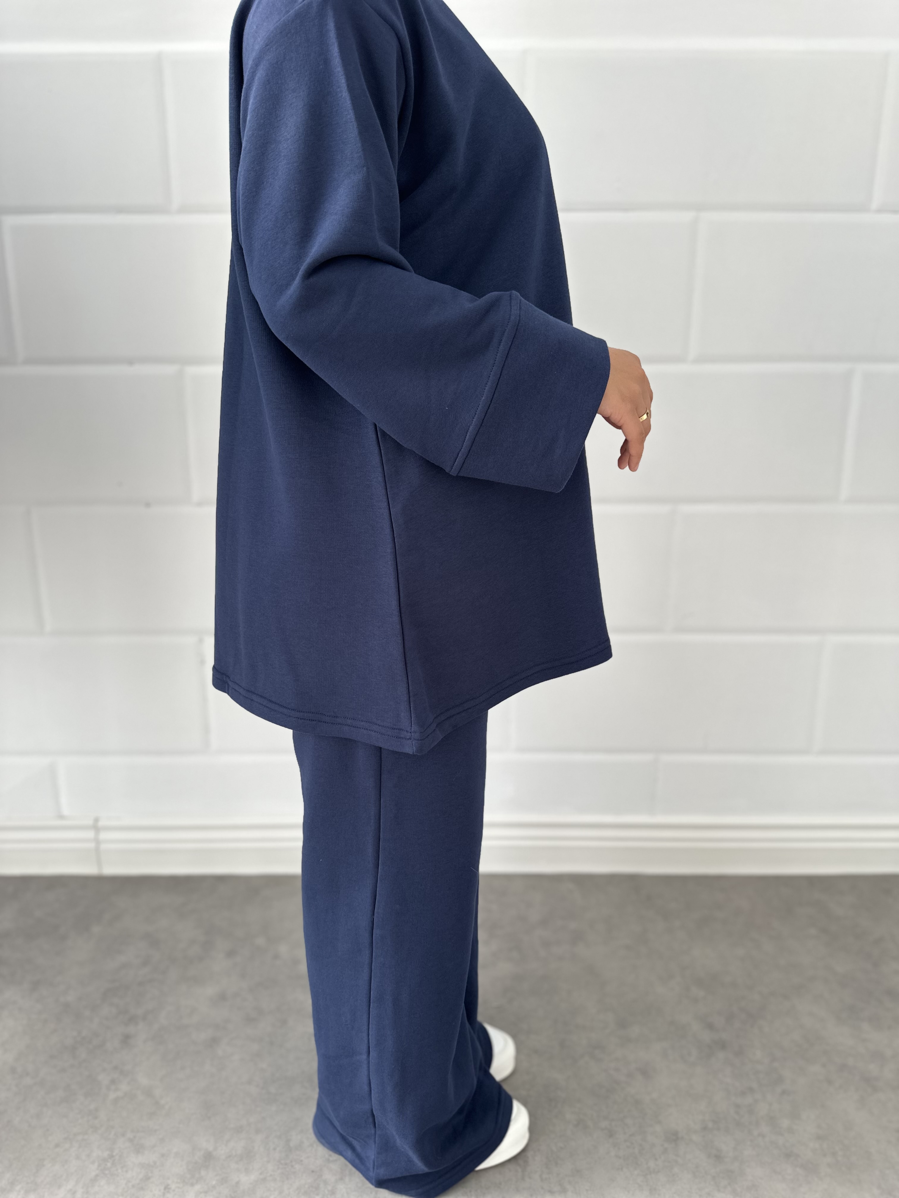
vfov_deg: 71.6
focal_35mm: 24
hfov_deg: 56.8
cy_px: 599
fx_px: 831
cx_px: 450
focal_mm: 6.86
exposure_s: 1/332
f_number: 1.78
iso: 80
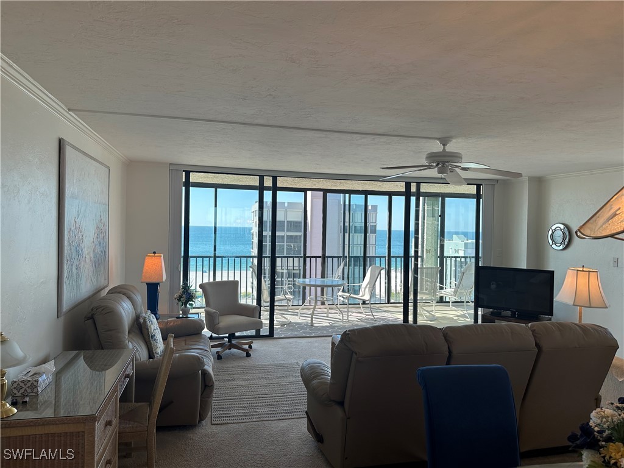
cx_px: 312
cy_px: 234
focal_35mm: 24
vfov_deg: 56.8
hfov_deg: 71.6
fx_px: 433
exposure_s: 1/506
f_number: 1.78
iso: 80
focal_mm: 6.86
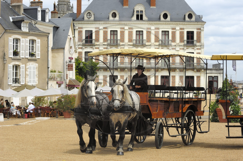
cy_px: 80
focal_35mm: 105
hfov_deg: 19.5
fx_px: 708
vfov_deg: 13.0
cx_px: 122
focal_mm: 70
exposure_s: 1/160
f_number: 8
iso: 100
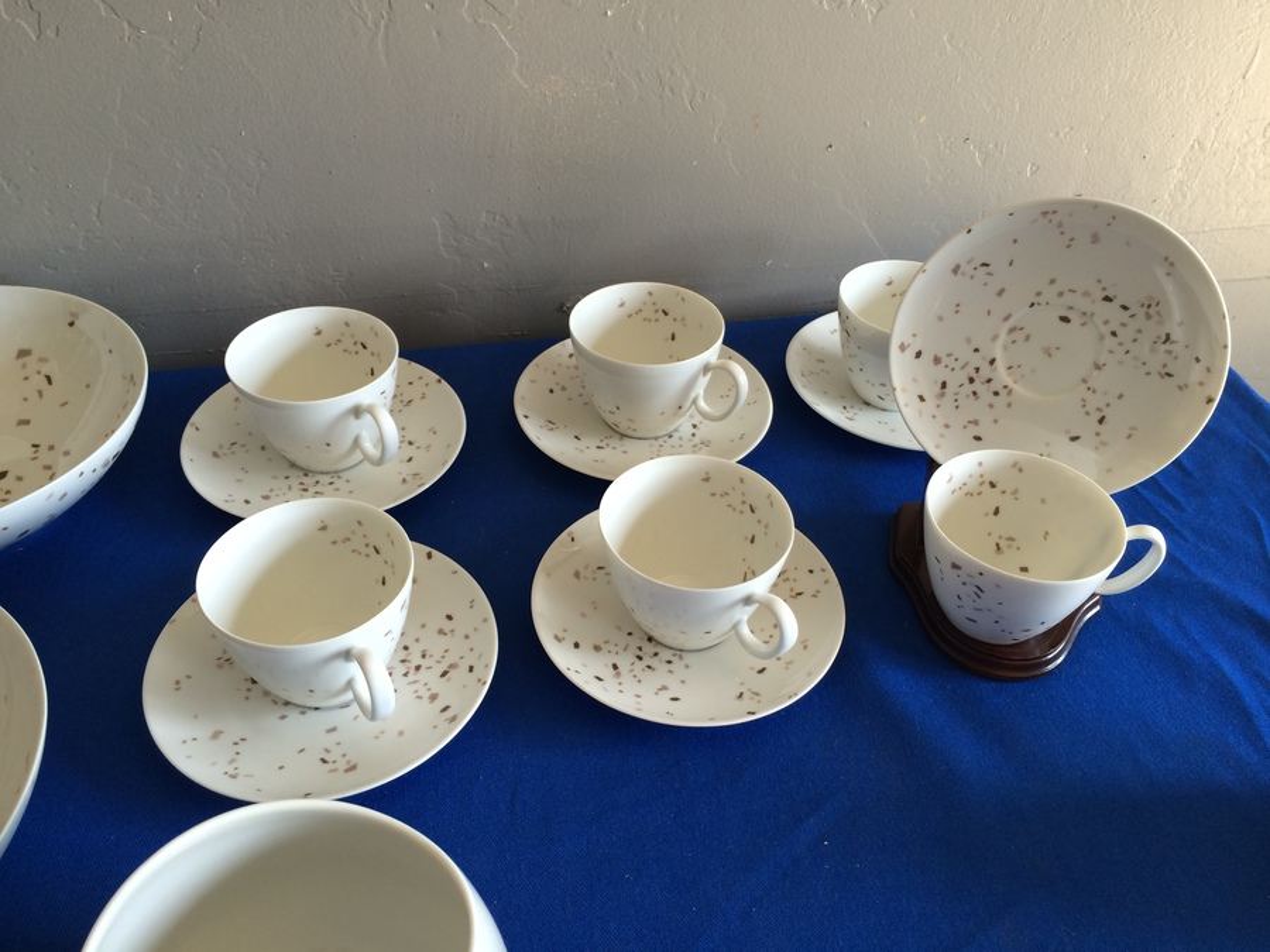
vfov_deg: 48.2
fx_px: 1064
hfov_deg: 61.7
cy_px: 476
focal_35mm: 29
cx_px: 635
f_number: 2.2
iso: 32
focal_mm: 4.15
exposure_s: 1/40
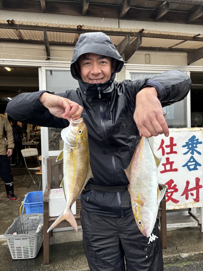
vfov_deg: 67.3
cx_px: 102
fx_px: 203
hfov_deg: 53.0
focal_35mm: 26
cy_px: 136
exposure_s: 1/121
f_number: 1.6
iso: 40
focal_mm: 5.96
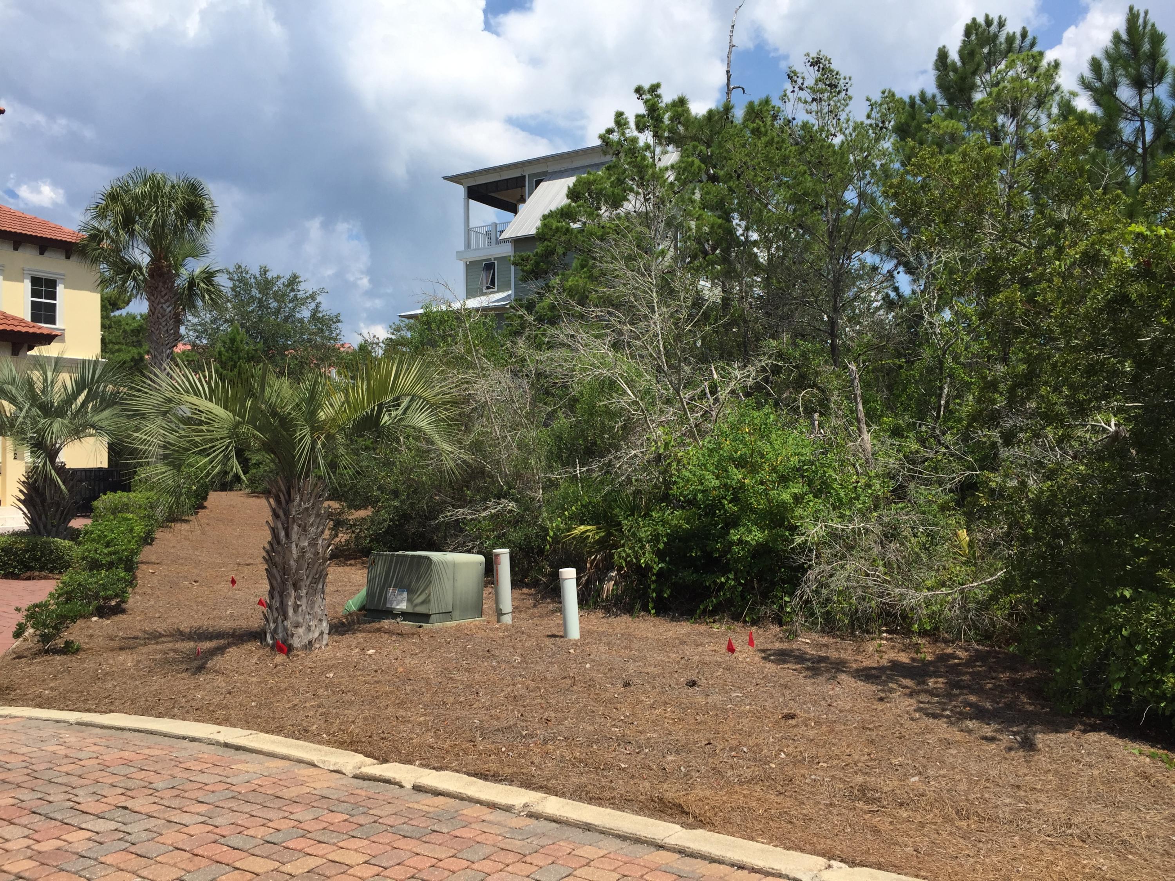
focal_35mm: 29
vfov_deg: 48.2
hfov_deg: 61.7
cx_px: 588
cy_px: 440
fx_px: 984
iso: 32
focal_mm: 4.15
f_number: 2.2
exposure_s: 1/2326
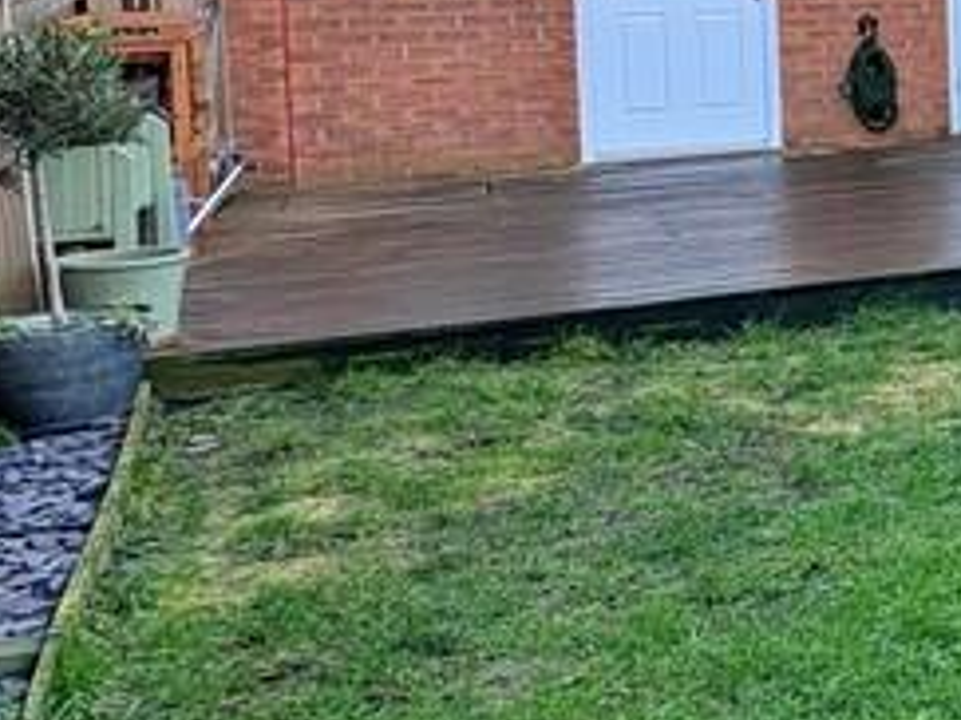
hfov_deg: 22.9
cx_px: 1614
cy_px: 4
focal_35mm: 59
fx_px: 1637
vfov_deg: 23.8
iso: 40
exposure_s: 1/148
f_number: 2.2
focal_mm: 2.22
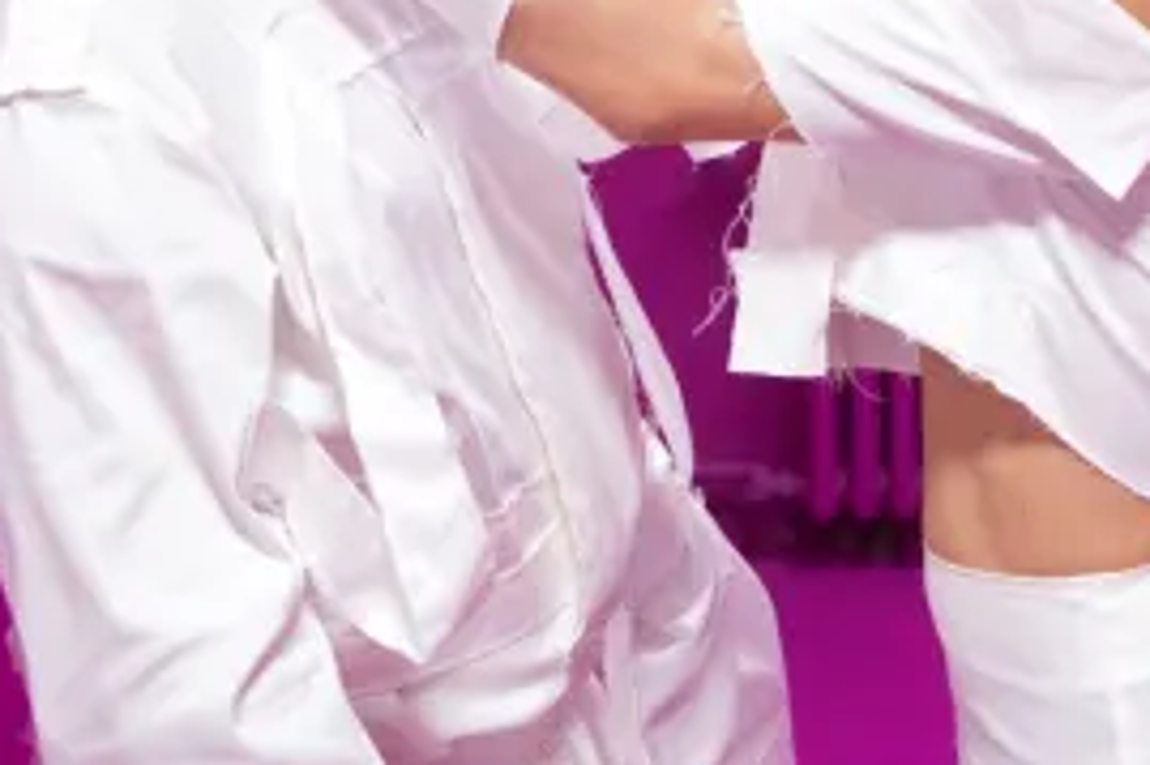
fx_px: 3607
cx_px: 675
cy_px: 113
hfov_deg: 18.1
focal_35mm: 113
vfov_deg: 12.0
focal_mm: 40
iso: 1000
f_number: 4.5
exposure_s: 1/200
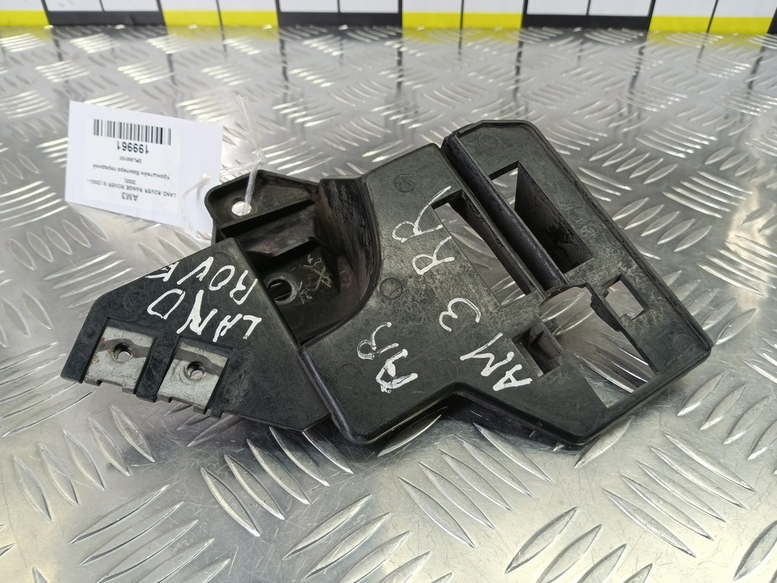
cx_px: 388
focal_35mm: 23
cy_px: 292
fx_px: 516
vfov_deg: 58.9
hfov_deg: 73.9
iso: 146
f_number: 1.6
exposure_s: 1/50
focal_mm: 4.11
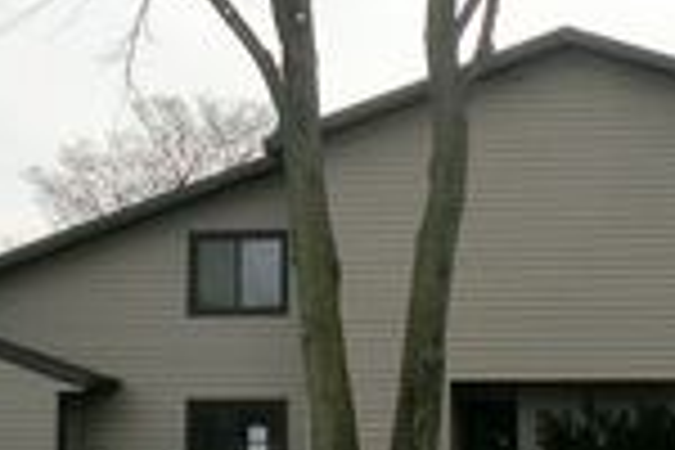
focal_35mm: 91
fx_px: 1706
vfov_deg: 15.0
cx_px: 400
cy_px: 202
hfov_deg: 22.4
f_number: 4.6
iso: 77
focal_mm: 6.3
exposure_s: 1/542
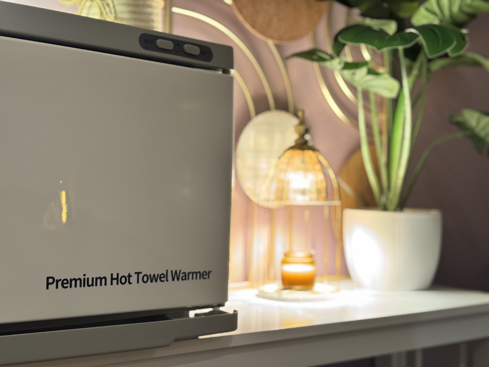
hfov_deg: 39.7
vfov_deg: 30.3
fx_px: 678
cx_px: 244
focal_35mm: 48
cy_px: 184
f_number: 1.78
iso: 500
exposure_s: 1/30
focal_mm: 6.76
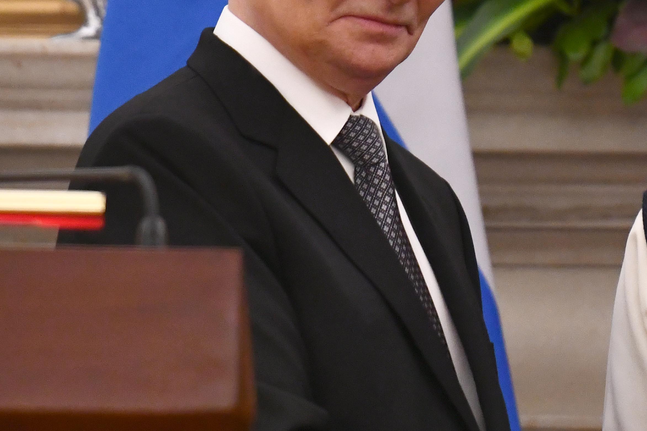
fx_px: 12669
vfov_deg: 2.0
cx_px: 561
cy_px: 101
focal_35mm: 705
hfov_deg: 2.9
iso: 2200
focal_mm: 200
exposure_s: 1/250
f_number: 2.8
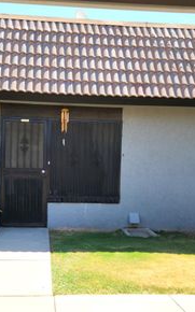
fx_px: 357
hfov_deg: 30.4
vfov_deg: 47.0
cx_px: 74
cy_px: 180
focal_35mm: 42
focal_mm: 5.4
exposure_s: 1/820
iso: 50
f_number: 1.8
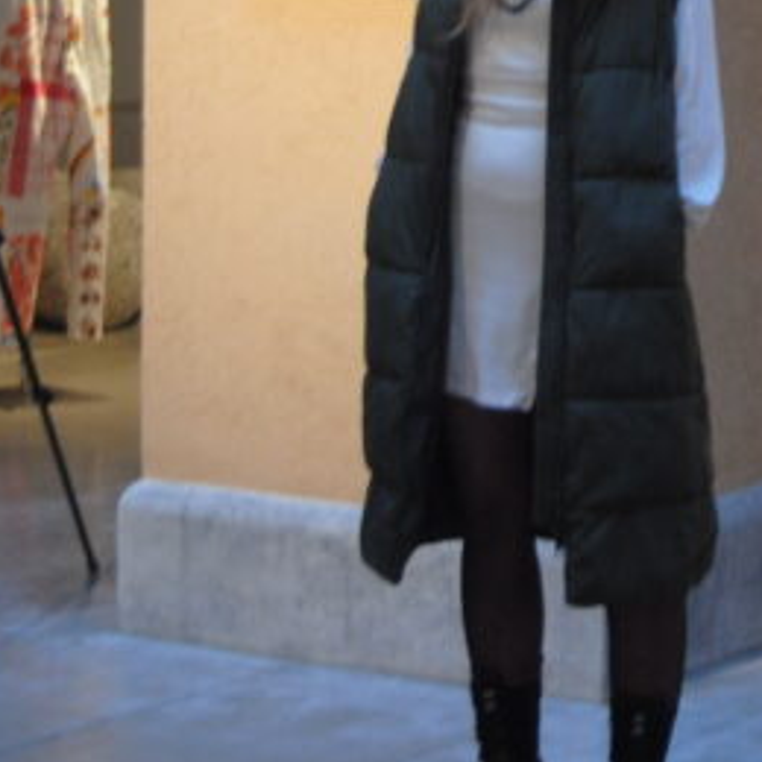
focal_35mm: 176
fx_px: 4375
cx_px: 771
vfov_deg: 9.8
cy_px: -81
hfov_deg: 9.9
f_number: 4.5
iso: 400
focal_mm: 35
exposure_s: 1/25
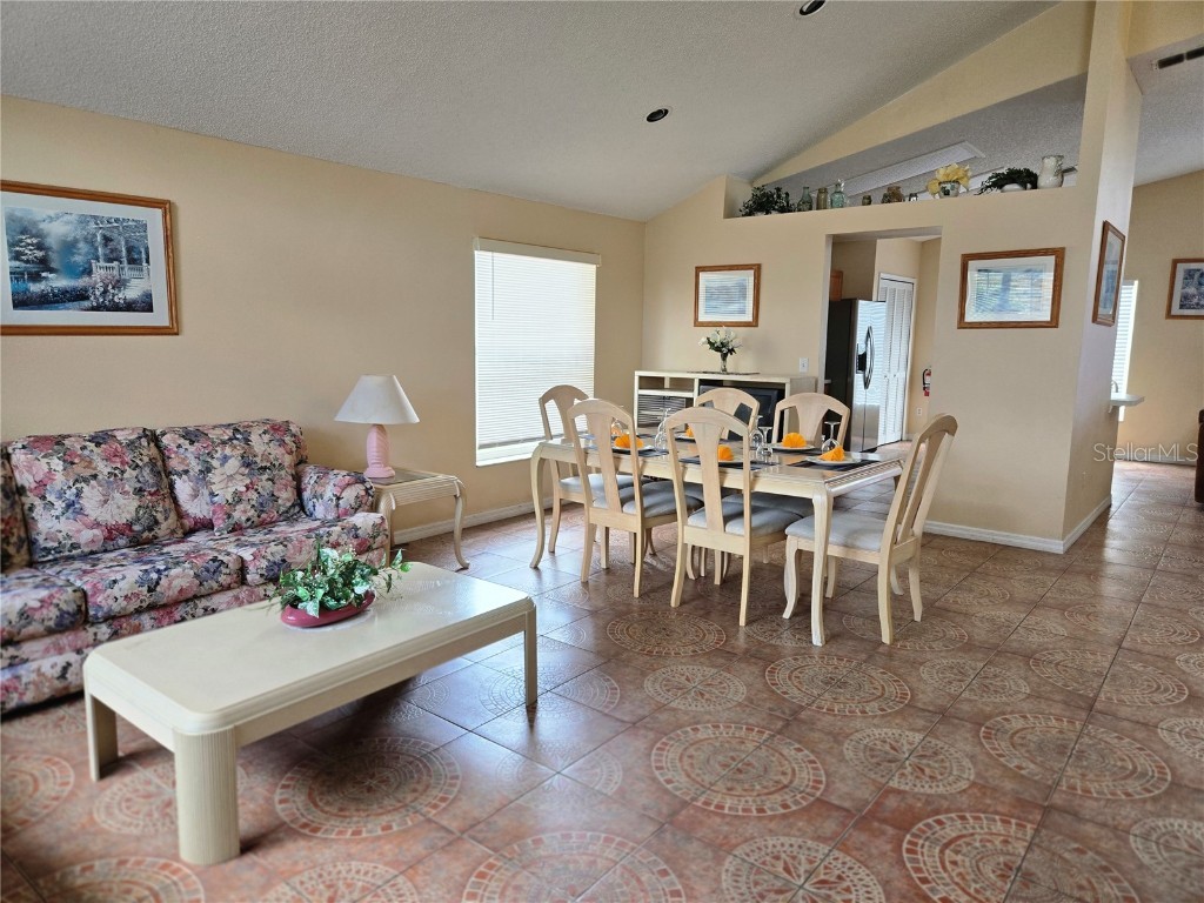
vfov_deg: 58.9
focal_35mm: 23
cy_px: 452
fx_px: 800
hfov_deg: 73.9
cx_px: 602
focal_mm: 5.4
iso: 100
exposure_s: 1/120
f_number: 1.8
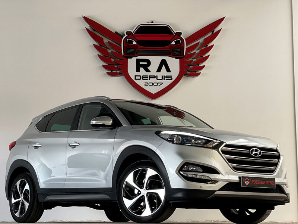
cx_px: 149
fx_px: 663
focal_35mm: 77
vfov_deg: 19.1
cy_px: 112
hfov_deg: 25.3
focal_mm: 9
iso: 250
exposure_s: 1/96
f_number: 2.8
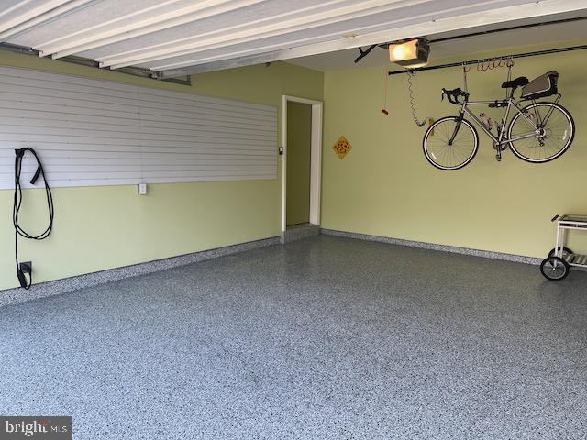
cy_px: 220
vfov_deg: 53.1
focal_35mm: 26
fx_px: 441
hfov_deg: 67.3
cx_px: 294
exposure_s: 1/163
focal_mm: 5.1
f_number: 1.6
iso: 32
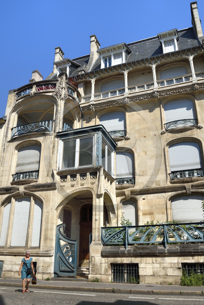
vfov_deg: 63.7
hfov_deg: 45.0
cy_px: 152
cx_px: 102
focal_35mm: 29
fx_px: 246
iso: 200
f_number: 14
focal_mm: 29
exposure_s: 1/250
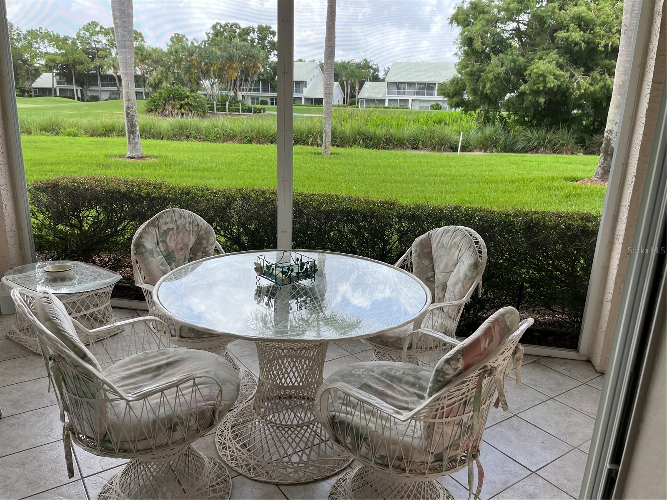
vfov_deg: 53.1
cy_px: 250
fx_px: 501
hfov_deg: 67.3
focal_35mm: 26
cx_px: 334
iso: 50
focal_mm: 5.1
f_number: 1.6
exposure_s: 1/389
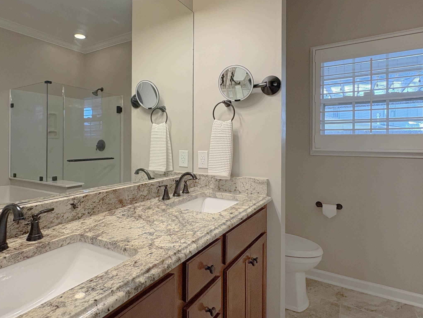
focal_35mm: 21
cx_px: 189
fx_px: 257
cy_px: 156
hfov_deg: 78.7
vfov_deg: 63.4
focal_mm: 2.22
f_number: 2.2
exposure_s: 1/120
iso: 200
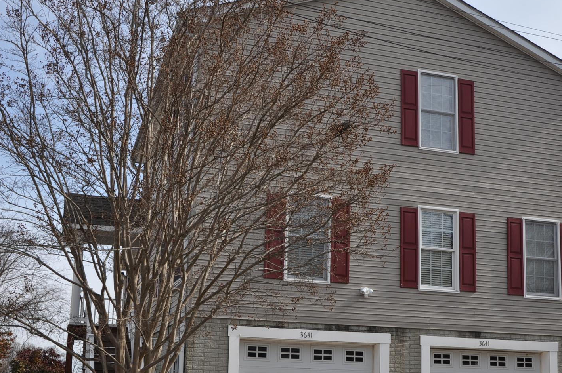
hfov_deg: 38.2
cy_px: 258
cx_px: 307
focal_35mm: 52
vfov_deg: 25.7
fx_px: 811
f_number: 9
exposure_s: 1/320
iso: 200
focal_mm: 24
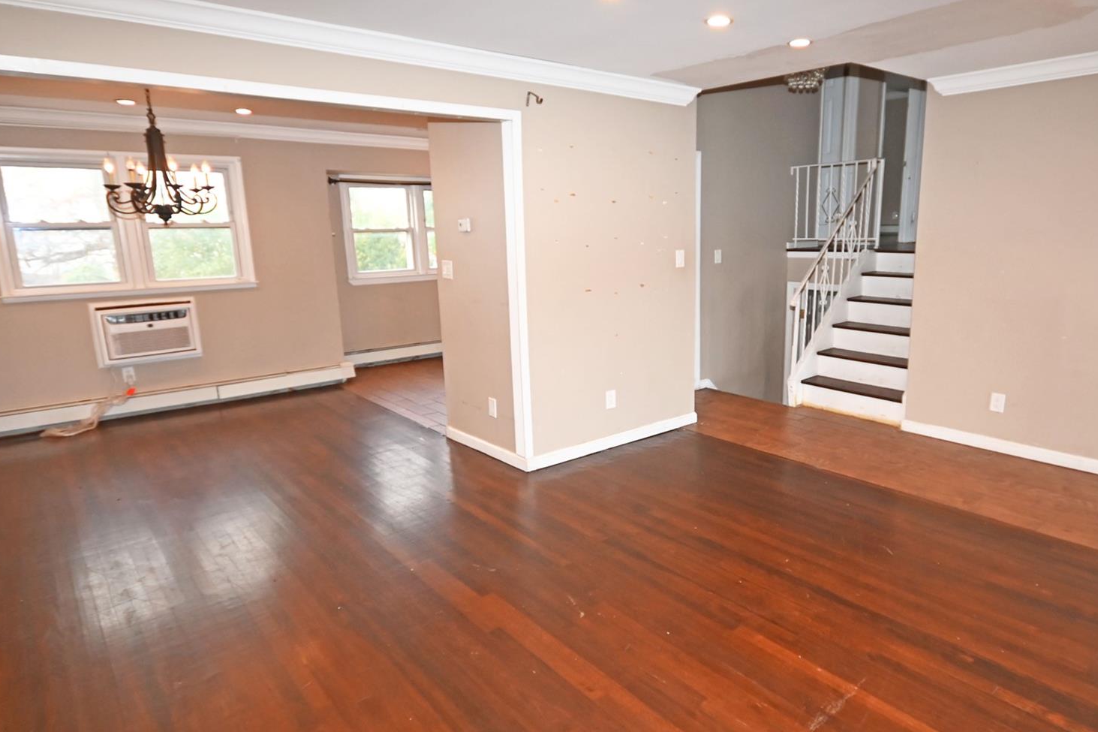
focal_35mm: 21
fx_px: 640
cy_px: 355
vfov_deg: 59.5
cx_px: 614
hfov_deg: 80.9
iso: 500
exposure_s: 1/60
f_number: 4
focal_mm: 10
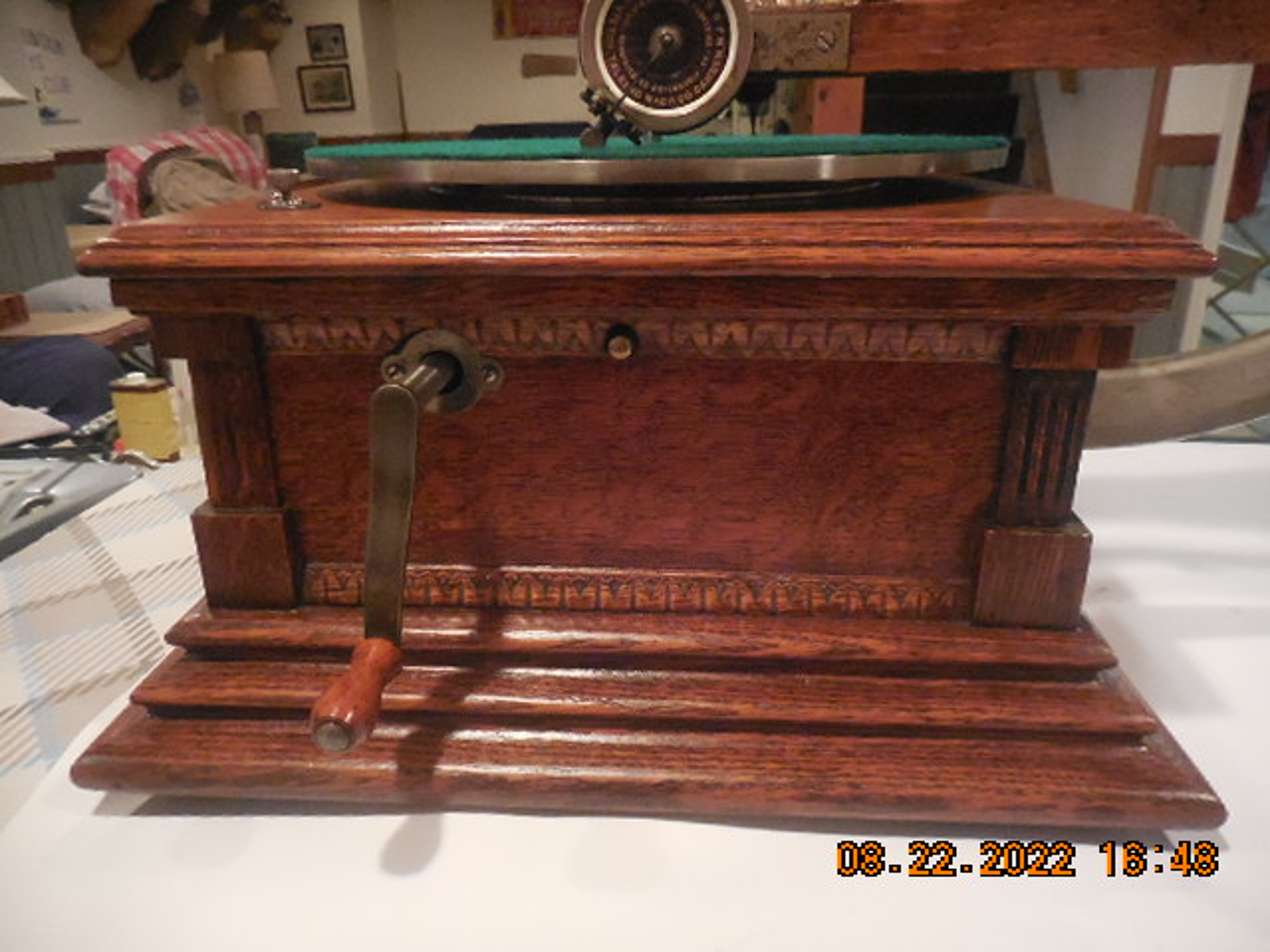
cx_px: 635
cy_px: 476
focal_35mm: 25
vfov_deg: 54.9
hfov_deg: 69.4
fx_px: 917
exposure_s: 1/40
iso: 1600
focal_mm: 4.5
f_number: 3.7
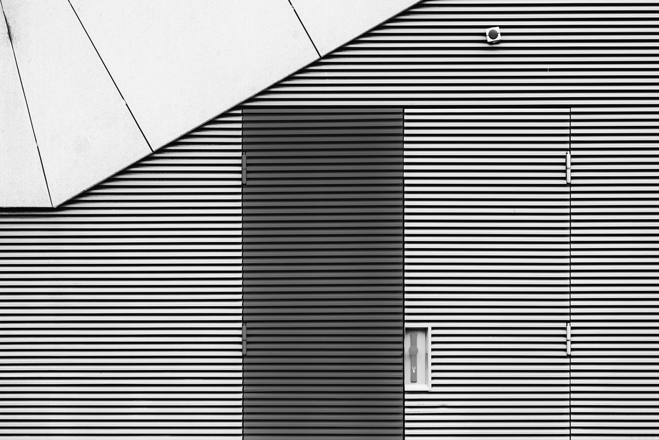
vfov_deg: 13.0
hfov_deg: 19.5
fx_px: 1922
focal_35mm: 105
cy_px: 220
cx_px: 330
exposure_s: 1/50
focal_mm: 70
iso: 100
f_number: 5.6
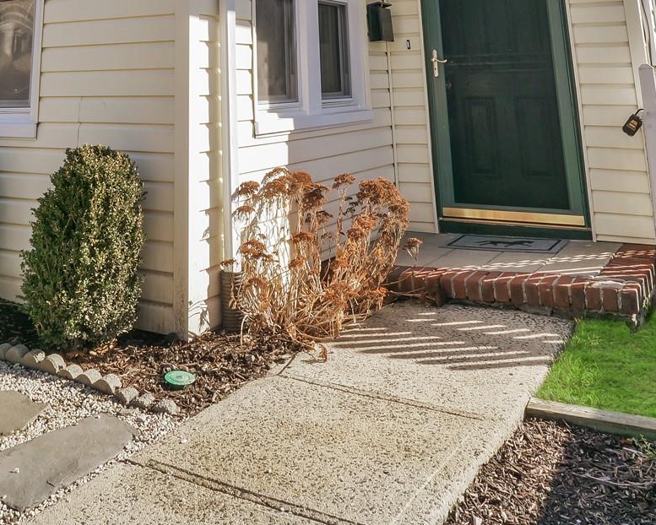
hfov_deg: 49.6
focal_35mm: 36
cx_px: 236
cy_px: -94
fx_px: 699
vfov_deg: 33.9
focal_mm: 7
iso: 100
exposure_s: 1/50
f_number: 8
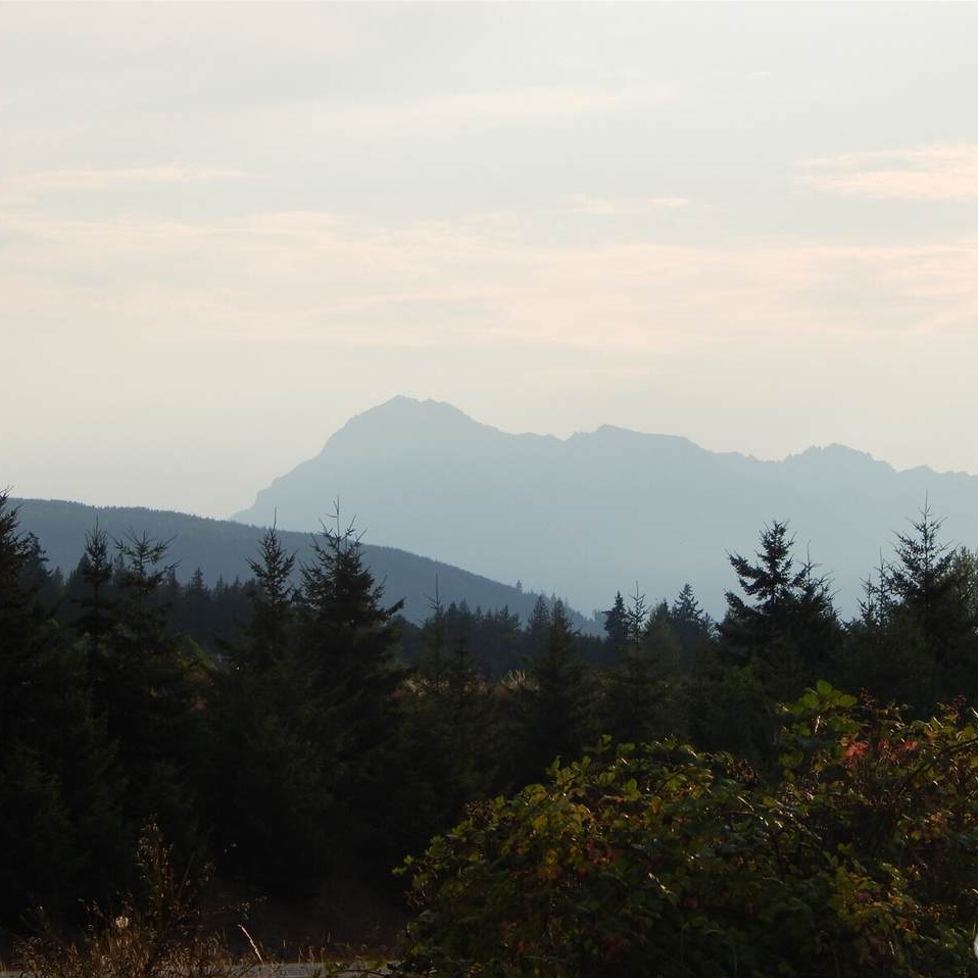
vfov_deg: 9.3
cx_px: 533
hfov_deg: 9.3
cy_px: 489
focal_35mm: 189
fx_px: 6041
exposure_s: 1/800
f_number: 5.1
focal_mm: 28.7
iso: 125
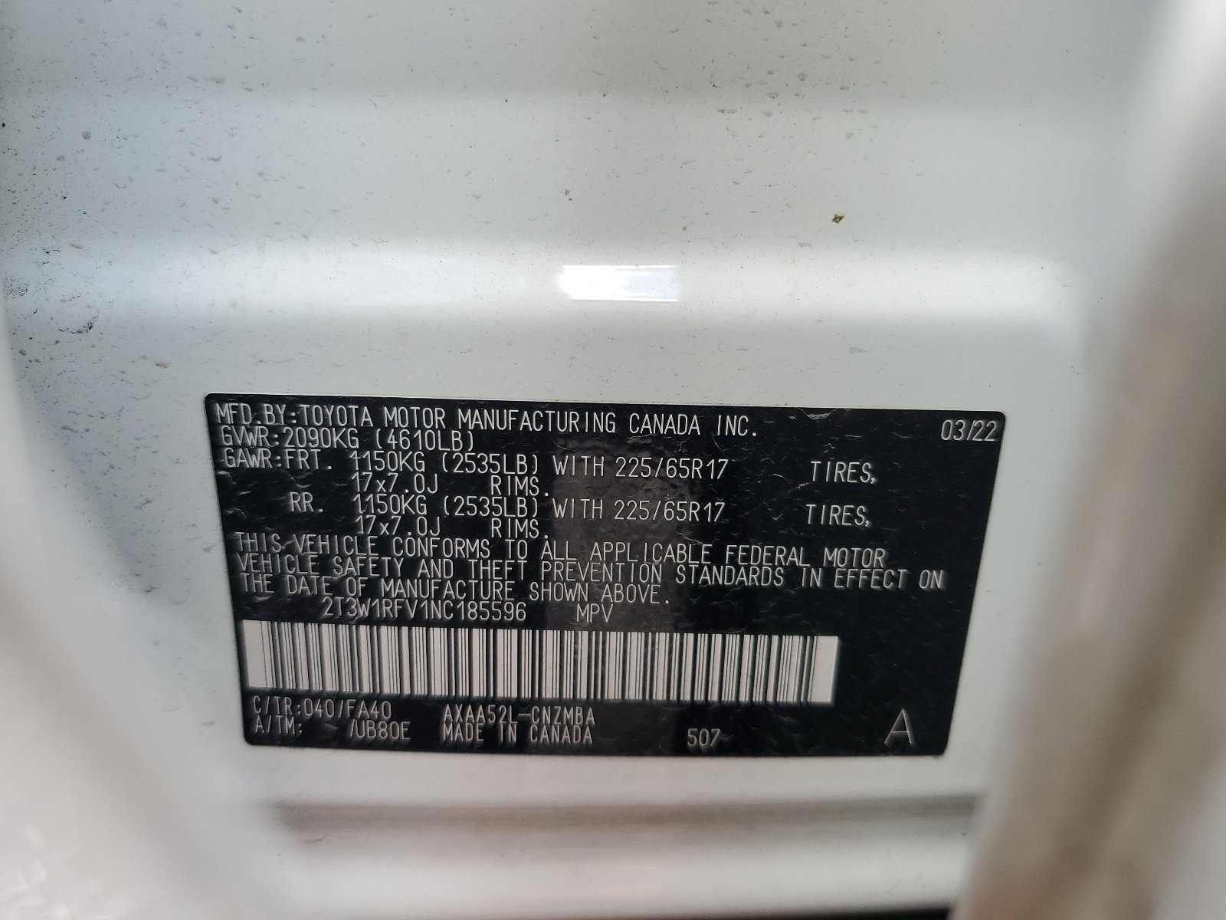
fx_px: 921
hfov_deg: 67.3
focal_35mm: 26
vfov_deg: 53.1
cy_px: 460
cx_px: 613
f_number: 1.5
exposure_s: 1/222
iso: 50
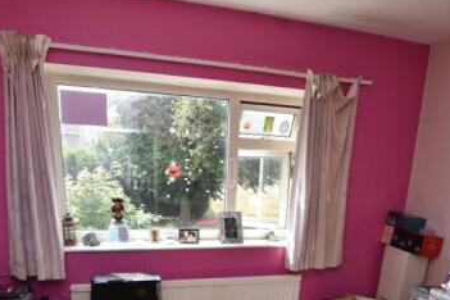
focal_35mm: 28
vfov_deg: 42.3
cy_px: 274
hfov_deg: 65.5
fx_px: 350
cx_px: 222
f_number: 5.6
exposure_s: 1/125
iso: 100
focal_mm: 10
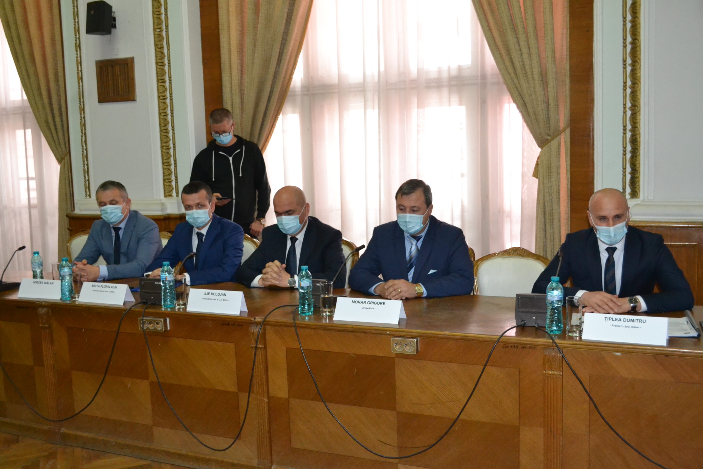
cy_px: 234
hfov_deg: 53.1
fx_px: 703
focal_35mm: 36
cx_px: 352
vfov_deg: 36.9
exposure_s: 1/60
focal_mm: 24
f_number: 4
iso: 3200
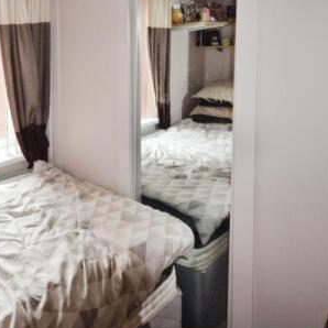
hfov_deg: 52.2
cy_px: 144
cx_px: 49
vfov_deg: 57.1
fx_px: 300
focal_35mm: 28
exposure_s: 1/125
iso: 800
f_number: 5.6
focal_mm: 10
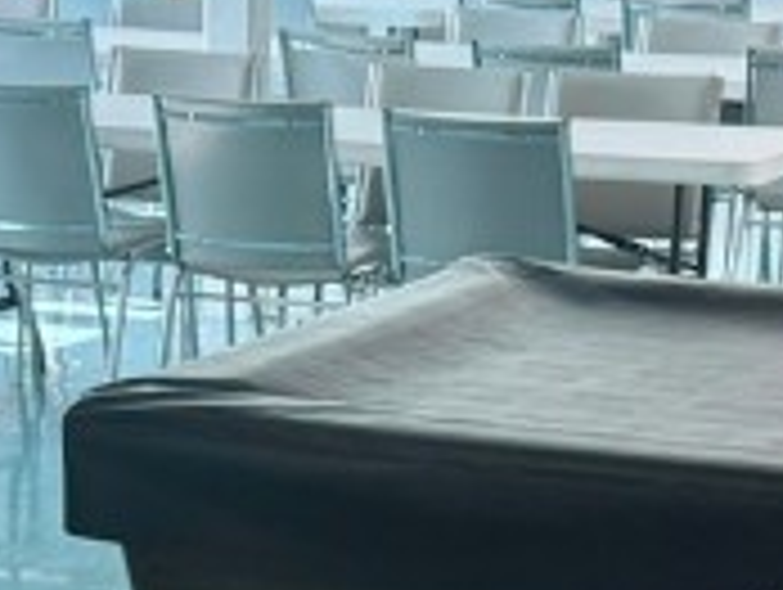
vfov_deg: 10.0
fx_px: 3194
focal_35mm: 141
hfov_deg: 14.0
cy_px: 1013
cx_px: 346
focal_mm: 6.76
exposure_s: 1/234
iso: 100
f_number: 1.78
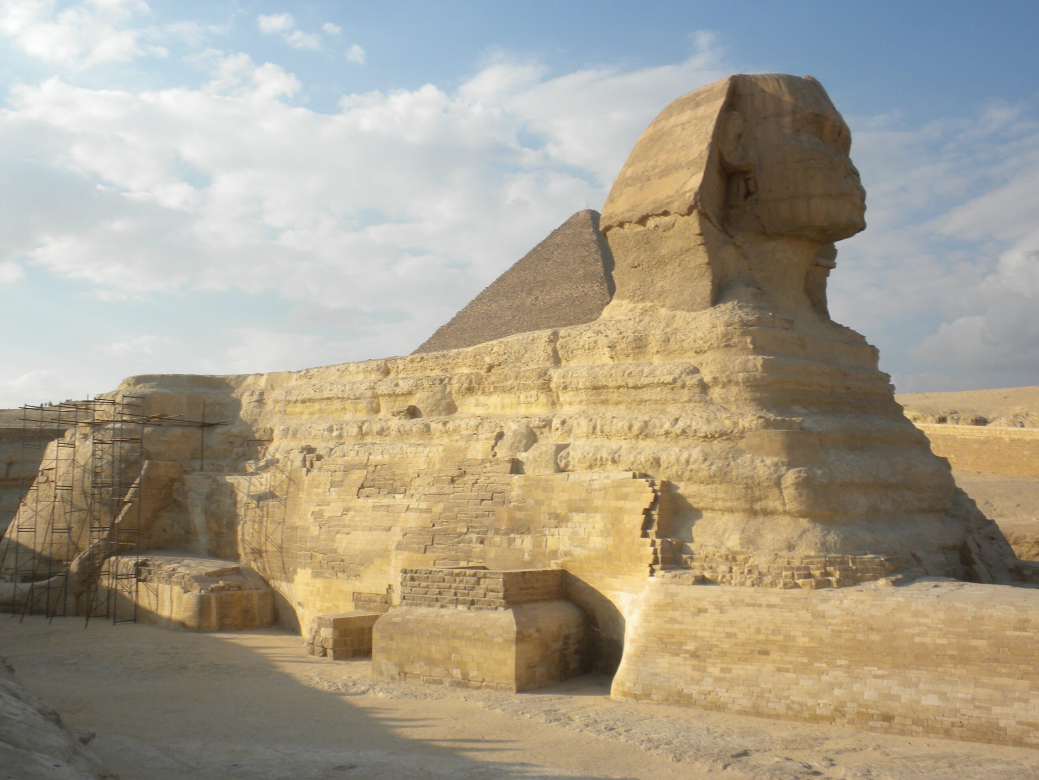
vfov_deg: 38.7
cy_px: 390
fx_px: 1111
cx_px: 520
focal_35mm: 37
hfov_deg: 50.1
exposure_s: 1/109
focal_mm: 6.6
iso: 64
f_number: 10
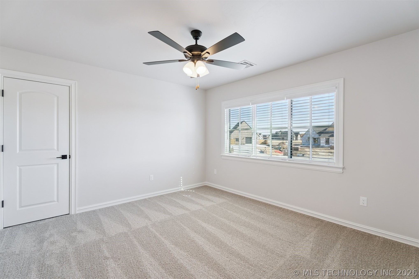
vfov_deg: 73.7
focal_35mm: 16
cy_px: 140
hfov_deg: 96.7
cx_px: 210
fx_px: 186
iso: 200
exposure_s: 1/80
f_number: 6.3
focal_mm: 16
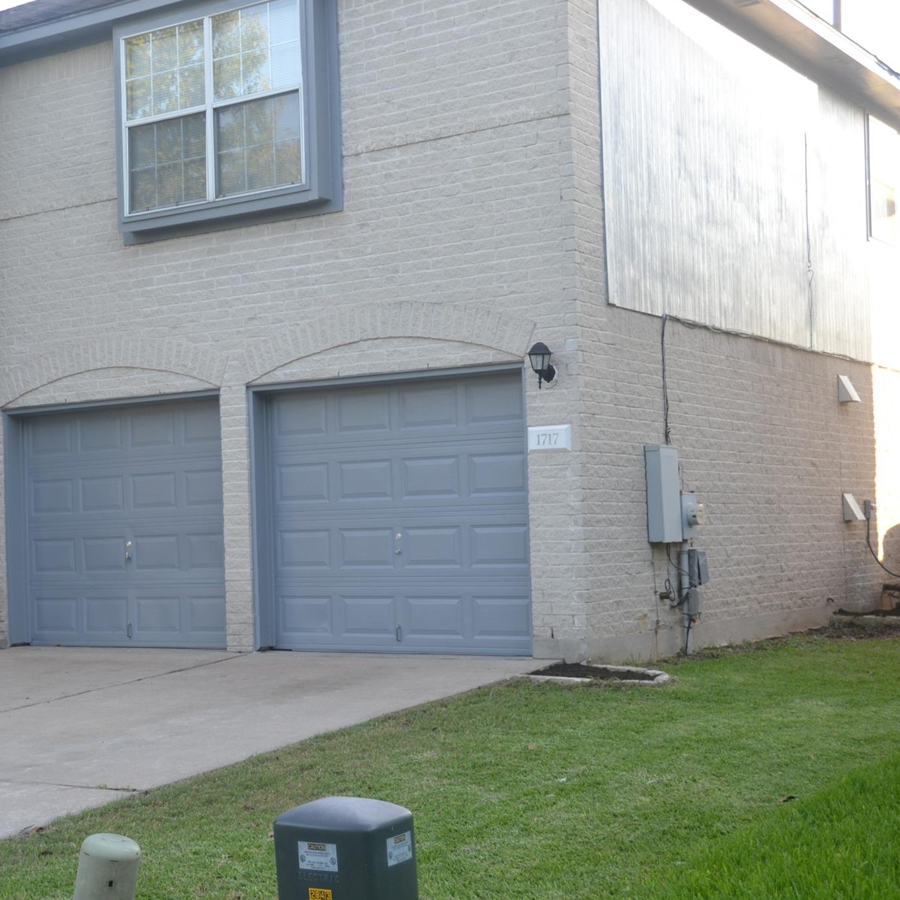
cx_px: 245
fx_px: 1637
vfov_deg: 30.7
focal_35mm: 56
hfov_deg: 30.3
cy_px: 450
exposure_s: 1/125
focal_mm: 29
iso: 250
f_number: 5.6
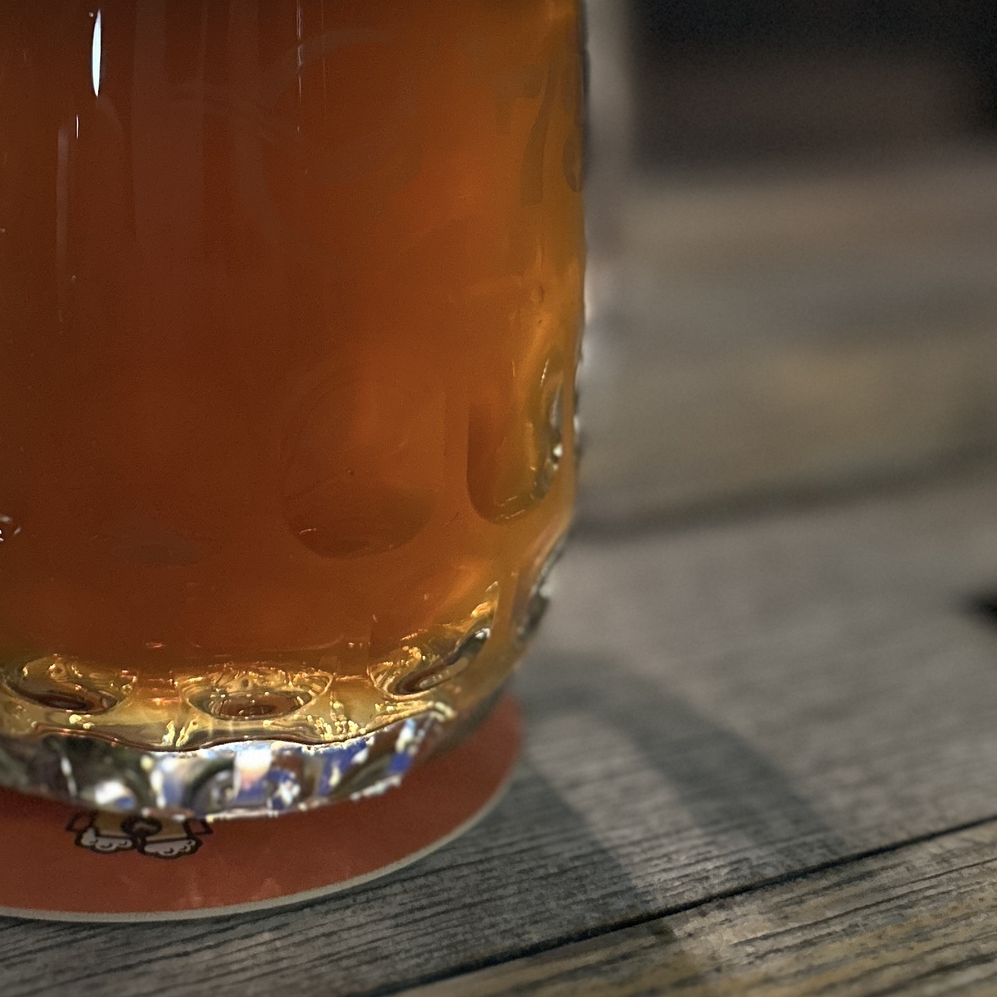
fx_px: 1792
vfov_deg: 30.2
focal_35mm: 55
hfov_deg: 30.2
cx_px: 172
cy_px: 171
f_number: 1.78
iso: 1000
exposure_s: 1/33
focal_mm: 6.86
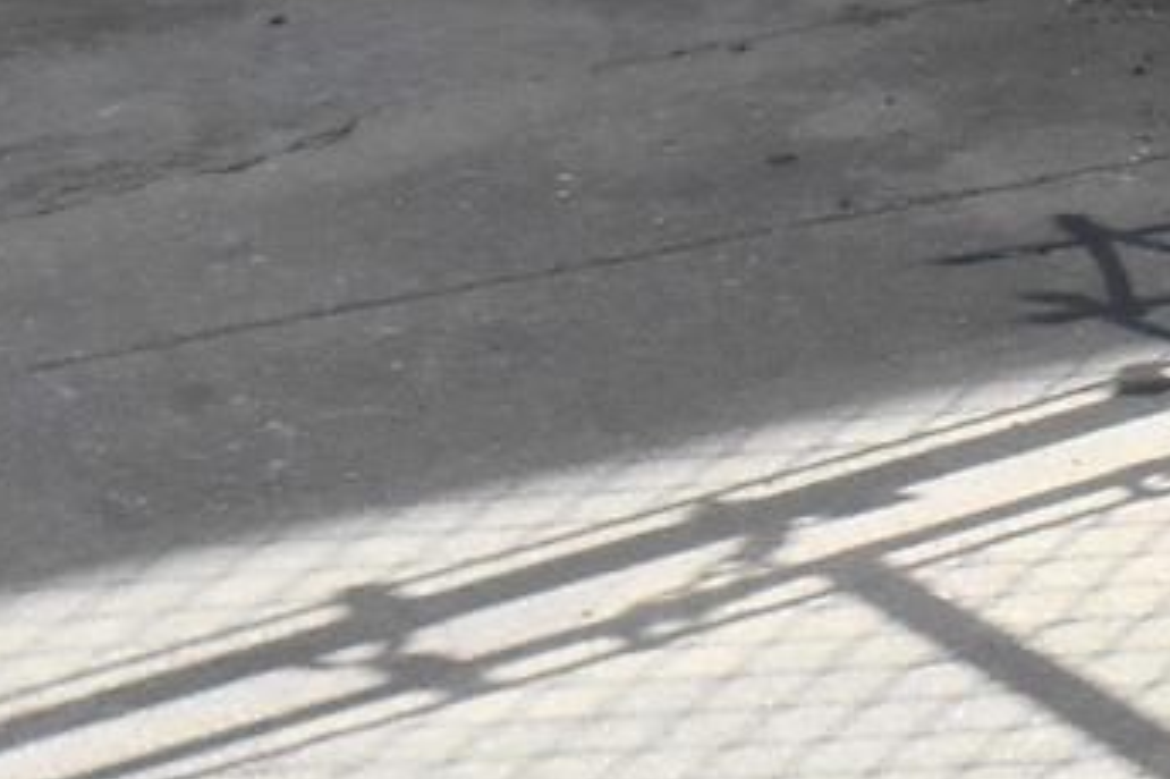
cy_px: -330
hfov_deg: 7.1
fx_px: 9258
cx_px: 1614
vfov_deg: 4.8
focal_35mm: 285
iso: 80
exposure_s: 1/400
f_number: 4
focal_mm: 8.3
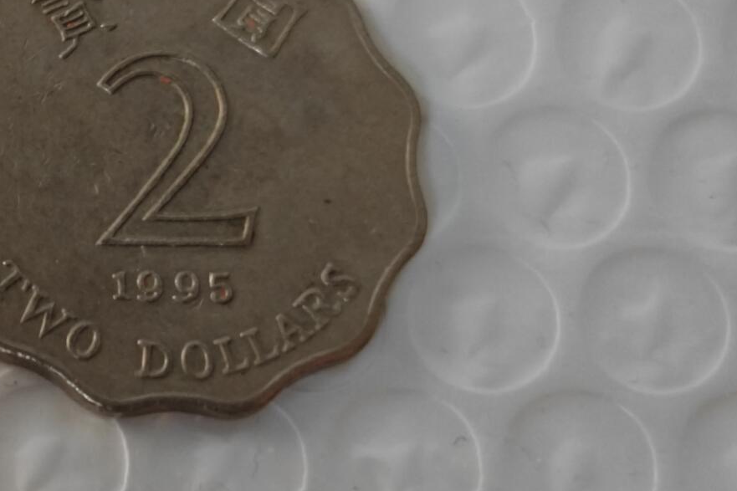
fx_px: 2538
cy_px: 176
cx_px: 157
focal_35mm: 124
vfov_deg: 11.0
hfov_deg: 16.4
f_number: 1.9
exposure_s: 1/54
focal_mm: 8.7
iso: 400
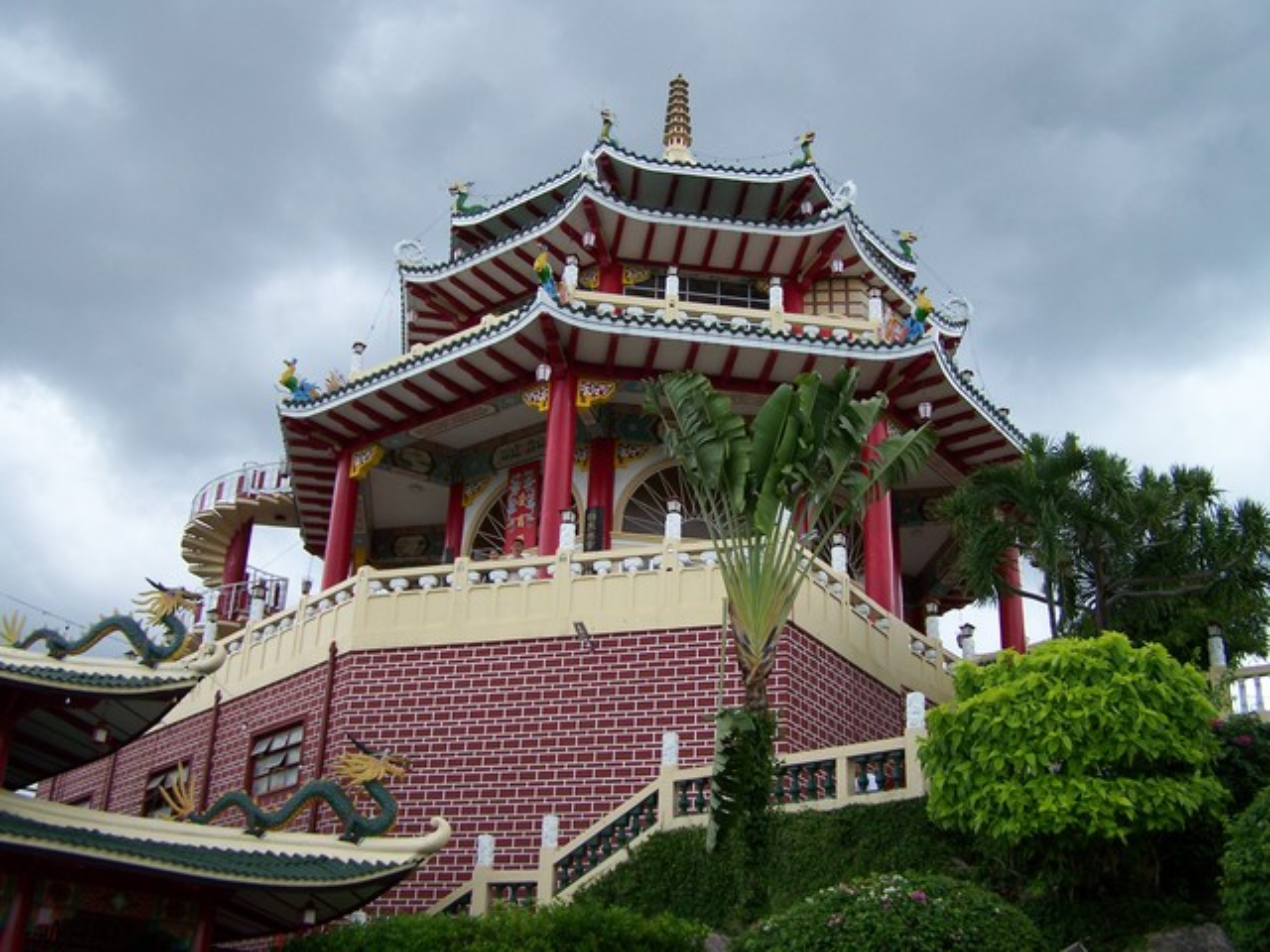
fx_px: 1394
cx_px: 635
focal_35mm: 38
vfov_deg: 37.7
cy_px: 476
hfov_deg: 49.0
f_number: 2.8
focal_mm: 6.3
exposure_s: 1/320
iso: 64
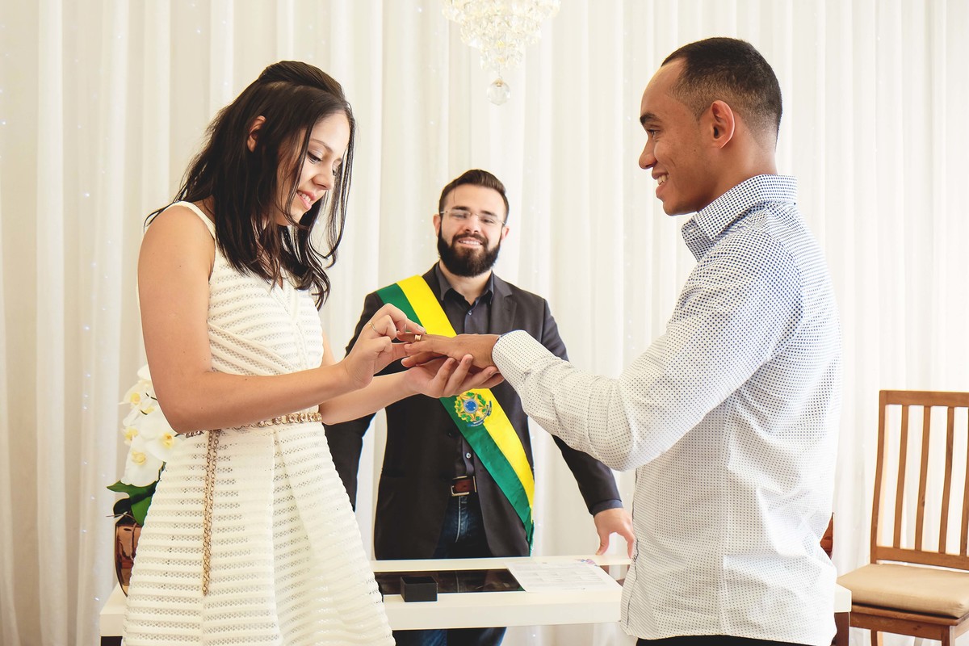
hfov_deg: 45.4
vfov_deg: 31.2
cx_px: 484
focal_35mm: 43
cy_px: 323
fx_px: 1157
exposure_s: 1/100
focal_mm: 28.9
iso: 500
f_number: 4
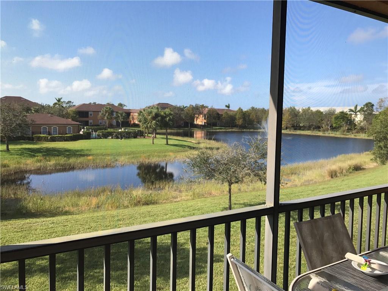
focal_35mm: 28
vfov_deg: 49.7
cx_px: 194
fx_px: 314
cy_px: 146
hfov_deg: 63.4
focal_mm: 3.99
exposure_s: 1/1114
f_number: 1.8
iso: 20
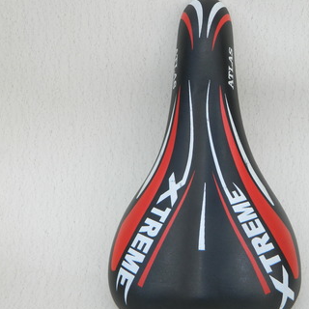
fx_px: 1172
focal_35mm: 116
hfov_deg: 15.0
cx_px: 201
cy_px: 155
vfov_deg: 15.0
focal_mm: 15.1
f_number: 4.2
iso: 80
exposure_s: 1/160
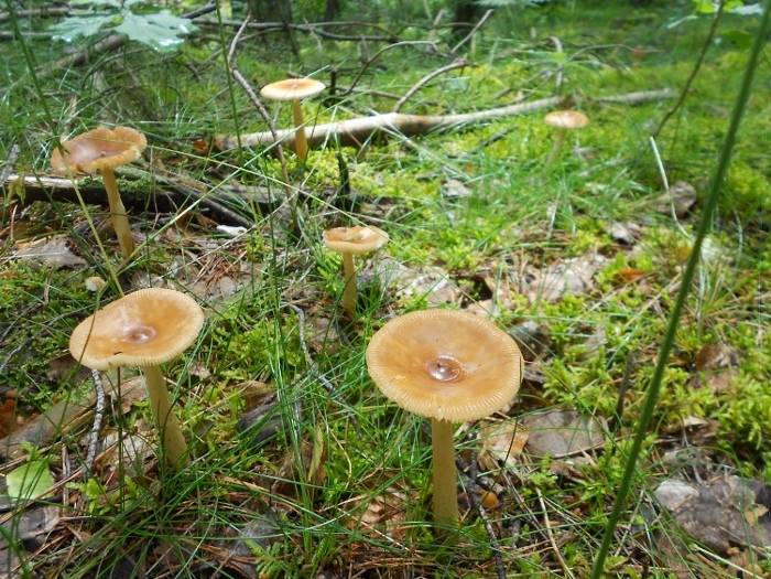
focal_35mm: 26
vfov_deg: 53.1
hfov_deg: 67.3
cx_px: 386
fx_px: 579
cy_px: 290
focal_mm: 4.6
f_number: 3.2
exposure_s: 1/100
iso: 80
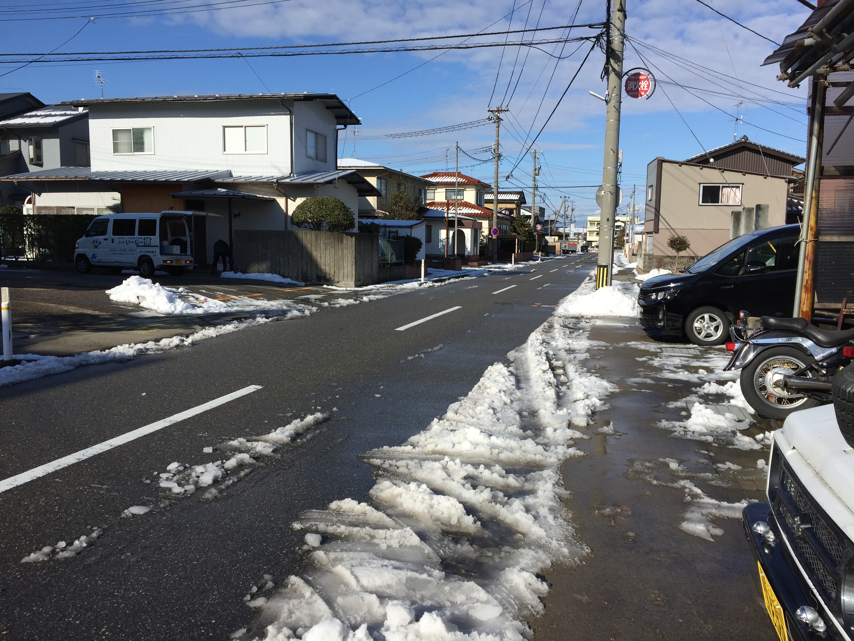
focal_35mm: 29
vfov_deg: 48.2
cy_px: 320
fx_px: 715
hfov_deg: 61.7
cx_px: 427
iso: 32
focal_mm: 4.15
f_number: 2.2
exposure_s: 1/2825
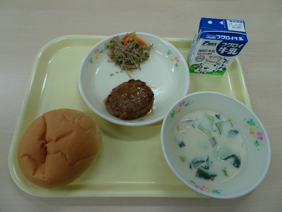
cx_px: 141
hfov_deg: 71.6
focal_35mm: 24
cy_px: 106
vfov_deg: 56.8
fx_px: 196
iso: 80
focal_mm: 4.1
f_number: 3.5
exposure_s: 1/50
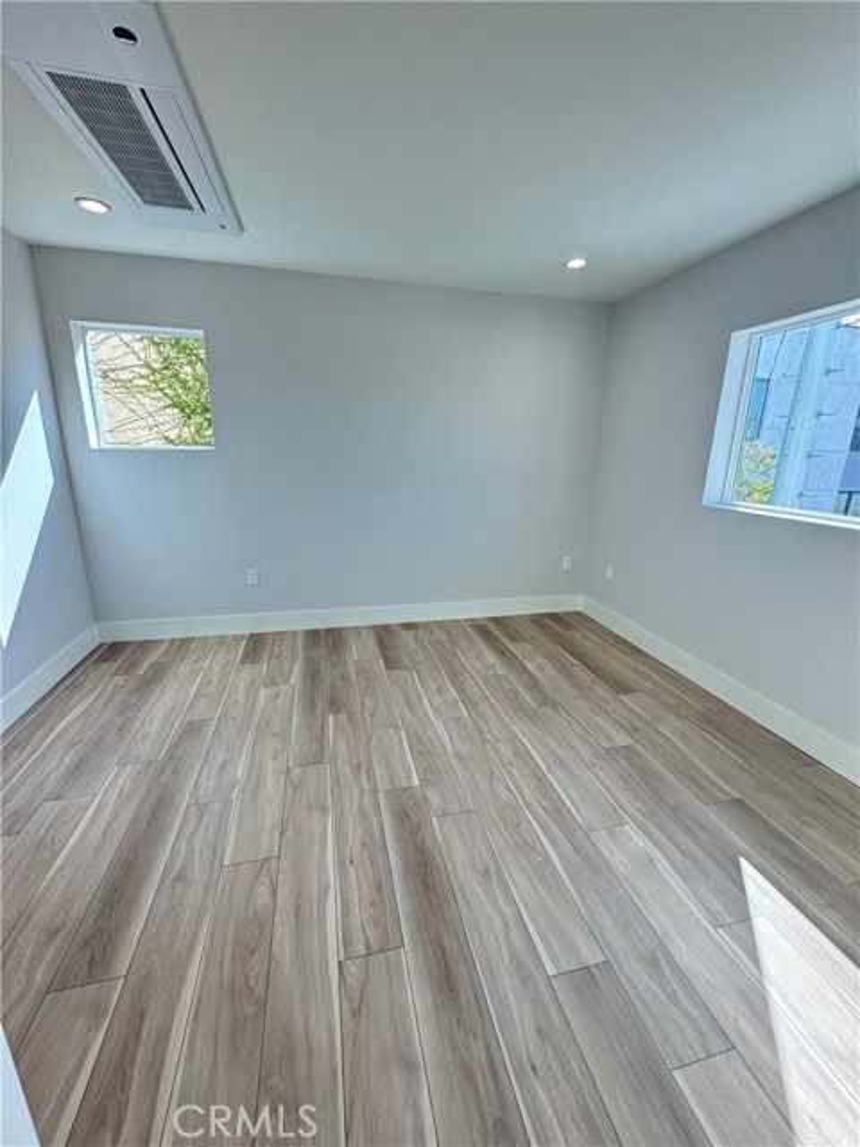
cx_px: 430
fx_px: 464
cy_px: 574
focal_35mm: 14
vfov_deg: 102.1
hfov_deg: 85.7
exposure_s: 1/120
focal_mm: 2.22
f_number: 2.2
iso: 50
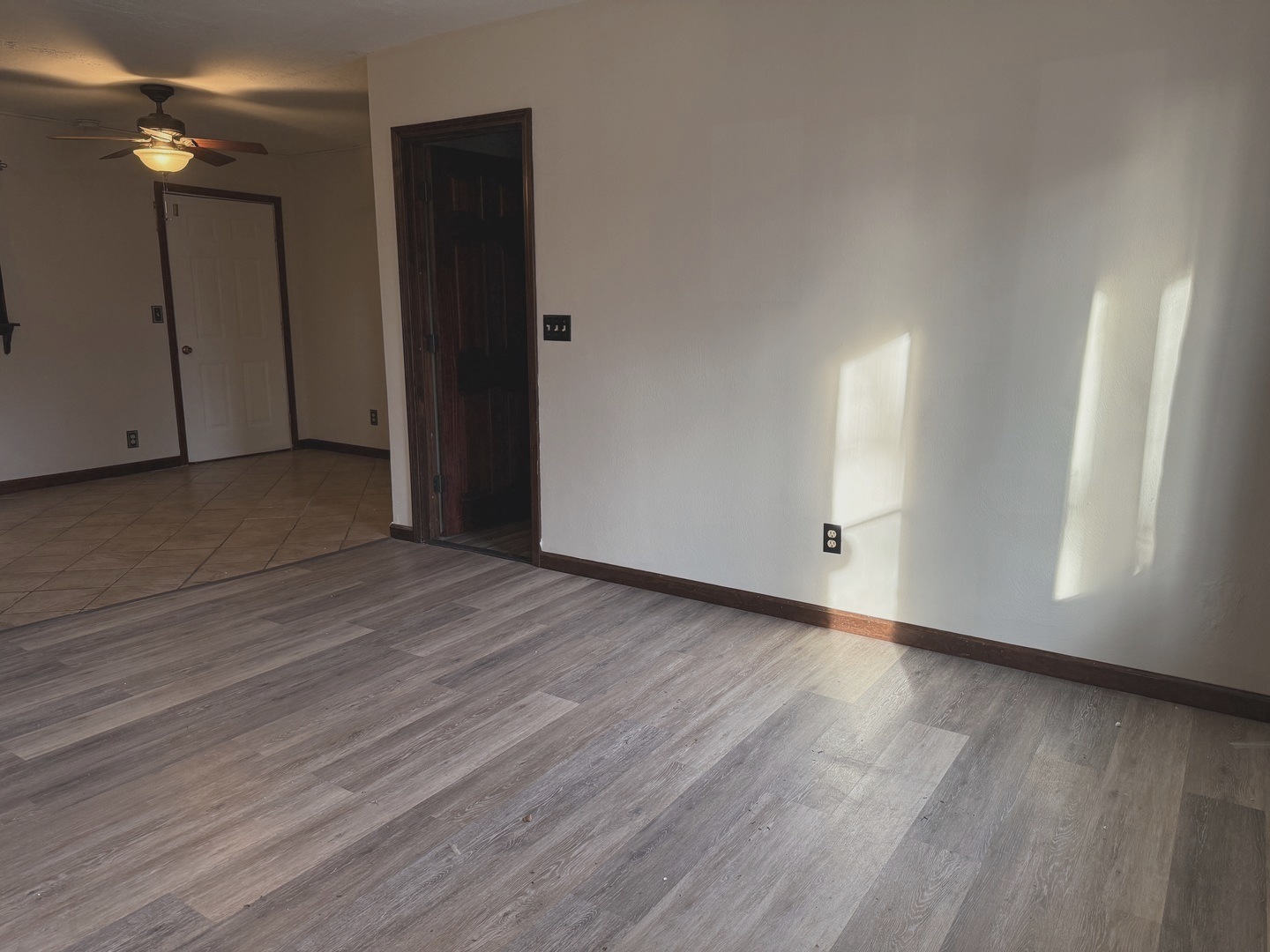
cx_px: 635
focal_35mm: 24
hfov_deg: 71.6
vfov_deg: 56.8
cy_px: 476
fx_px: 881
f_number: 1.78
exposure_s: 1/169
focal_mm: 6.76
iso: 200
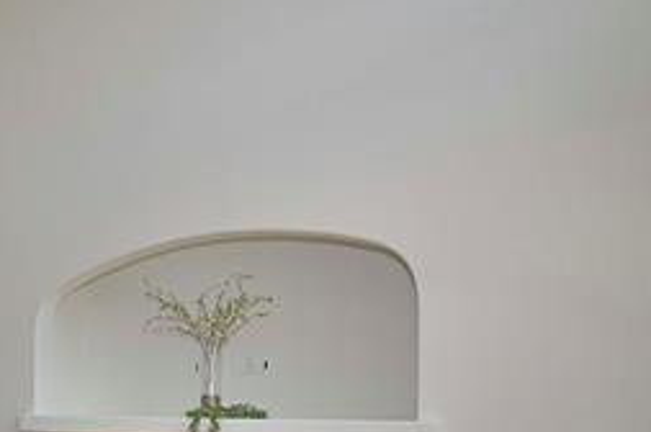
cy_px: 411
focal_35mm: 38
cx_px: -46
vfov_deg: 32.7
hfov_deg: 41.6
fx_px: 686
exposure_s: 1/160
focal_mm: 15
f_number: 14
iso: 1250
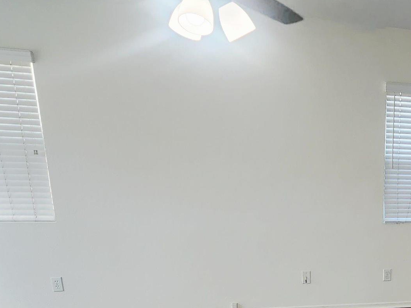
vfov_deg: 35.3
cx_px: 422
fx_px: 451
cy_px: 283
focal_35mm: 38
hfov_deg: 41.7
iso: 80
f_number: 2.2
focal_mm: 2.2
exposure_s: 1/60
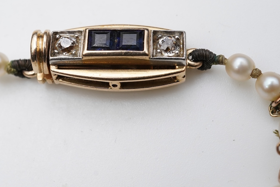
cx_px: 88
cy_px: 51
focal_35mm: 74
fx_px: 576
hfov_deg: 27.1
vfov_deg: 18.3
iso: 400
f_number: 18
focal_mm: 30
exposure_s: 1/125
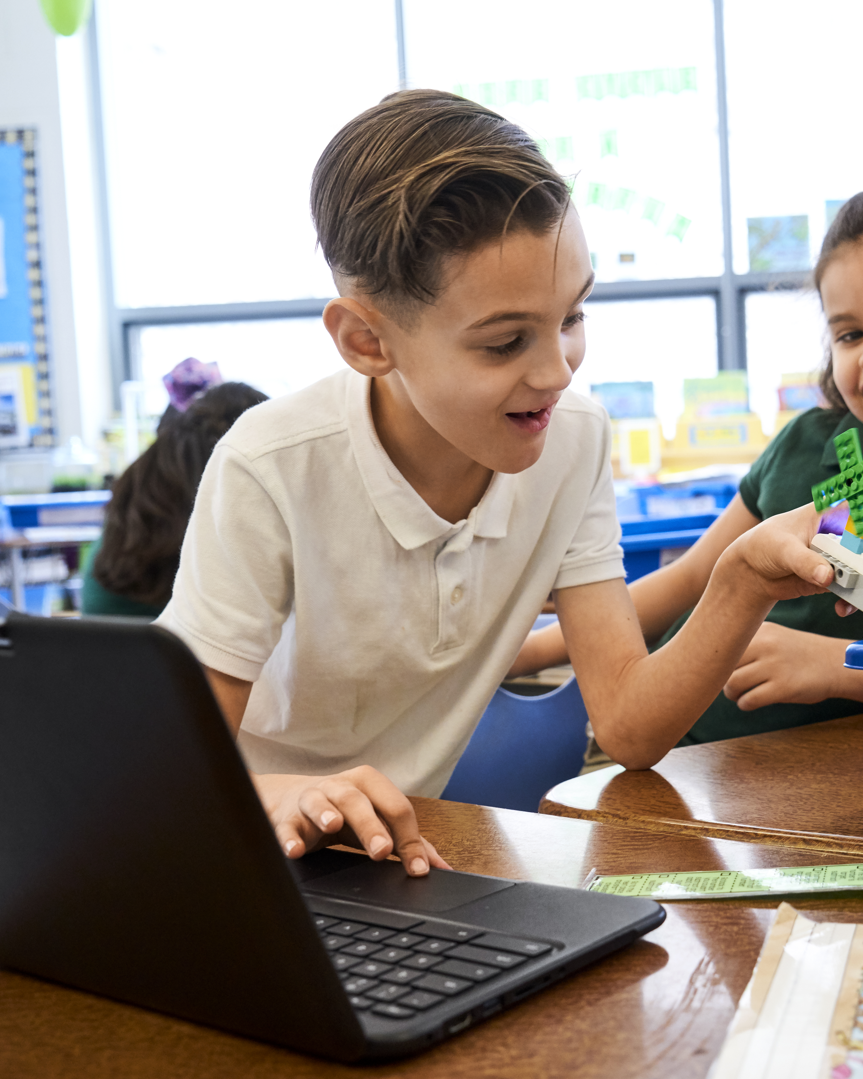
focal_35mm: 50
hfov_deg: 30.0
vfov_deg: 37.3
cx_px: 592
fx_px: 1596
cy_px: 535
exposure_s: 1/125
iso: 1250
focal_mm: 35
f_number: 4.5
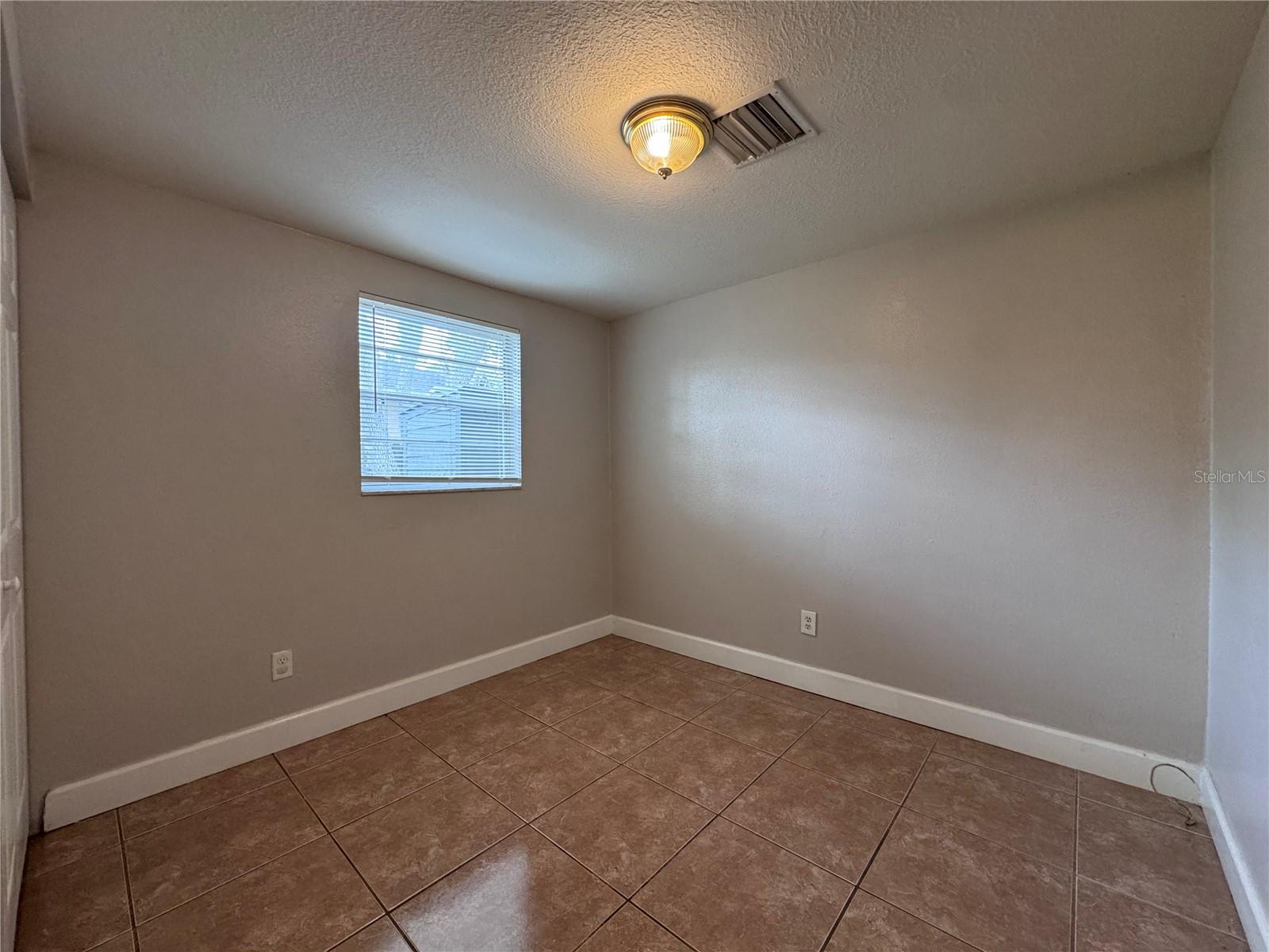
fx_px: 513
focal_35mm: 14
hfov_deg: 102.1
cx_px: 634
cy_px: 476
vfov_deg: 85.7
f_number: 2.2
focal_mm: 2.22
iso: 250
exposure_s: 1/120
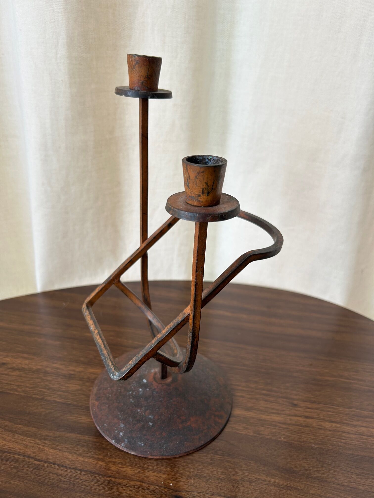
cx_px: 187
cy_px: 249
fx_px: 375
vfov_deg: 67.3
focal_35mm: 26
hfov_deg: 53.1
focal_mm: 5.7
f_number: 1.5
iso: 40
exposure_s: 1/165
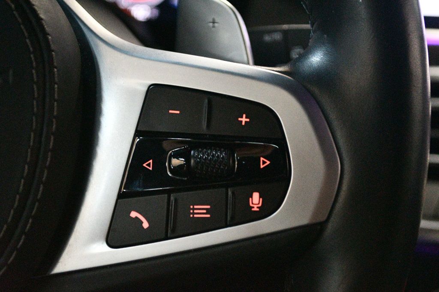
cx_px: 220
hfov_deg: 30.5
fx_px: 805
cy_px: 146
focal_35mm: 66
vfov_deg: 20.6
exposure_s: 1/50
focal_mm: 44
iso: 12800
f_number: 5.3
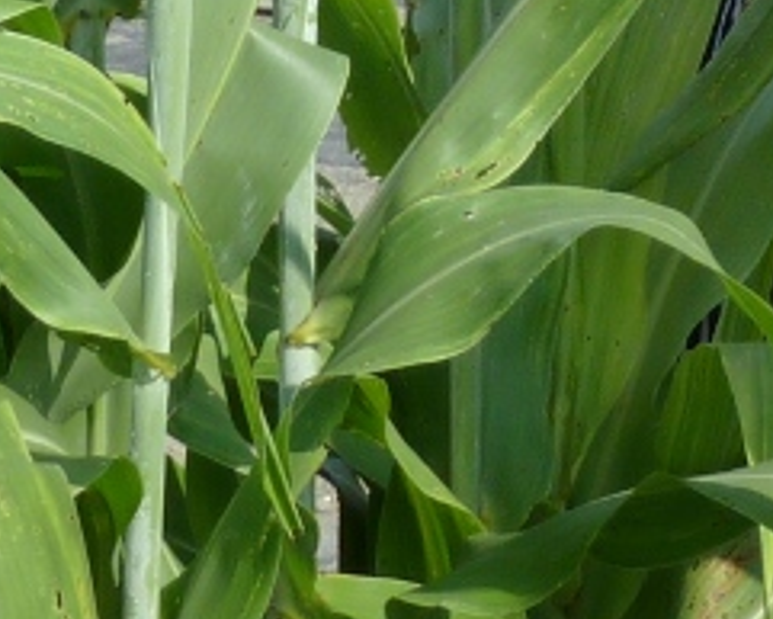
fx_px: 6820
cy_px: -1119
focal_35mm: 298
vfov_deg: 5.0
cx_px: 770
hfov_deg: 6.5
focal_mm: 7.9
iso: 80
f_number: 4.5
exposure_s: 1/400
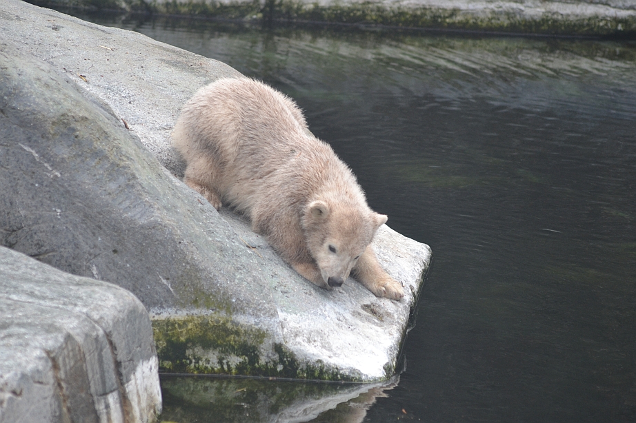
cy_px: 212
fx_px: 3973
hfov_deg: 9.2
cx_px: 318
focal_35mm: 225
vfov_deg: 6.1
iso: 400
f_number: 4.5
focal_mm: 150
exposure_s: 1/640
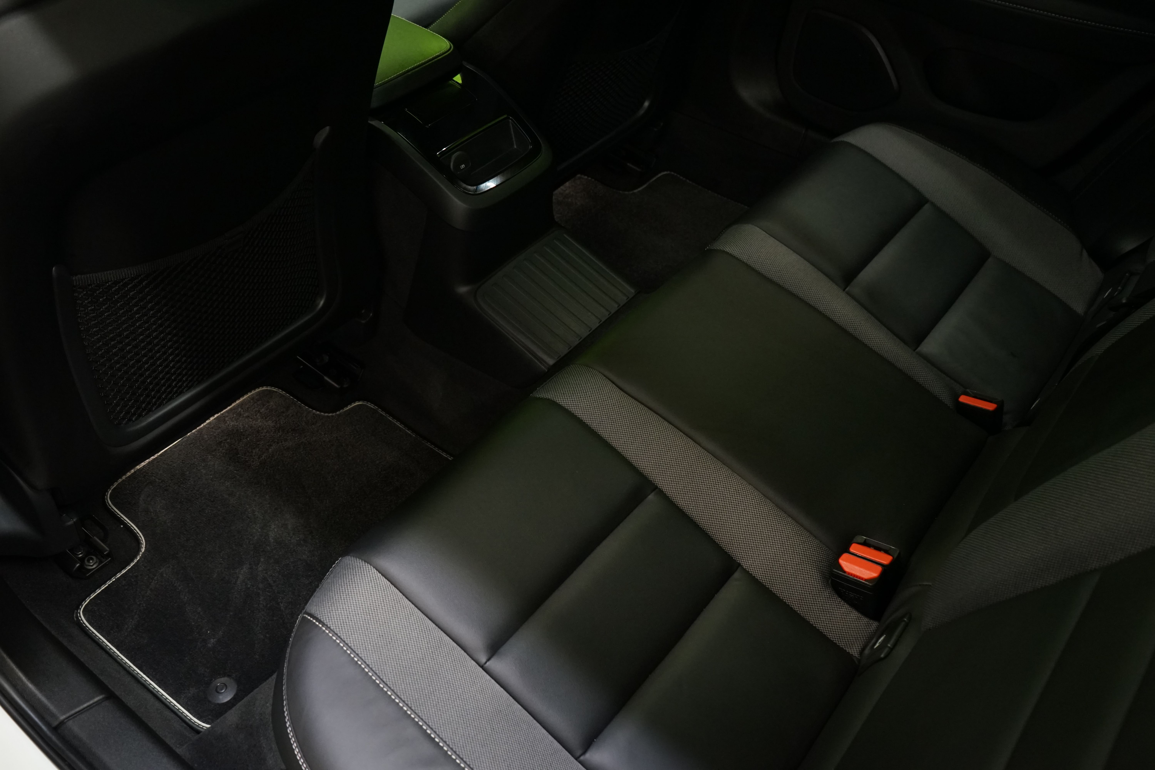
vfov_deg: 41.1
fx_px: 1027
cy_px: 385
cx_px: 578
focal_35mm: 32
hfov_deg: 58.7
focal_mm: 32
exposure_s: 1/20
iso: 2500
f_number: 5.6
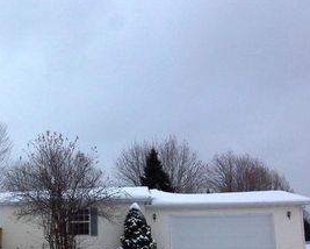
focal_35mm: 42
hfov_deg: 42.6
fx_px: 386
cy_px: 173
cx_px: 81
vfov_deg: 35.2
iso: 64
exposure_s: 1/640
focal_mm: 3.8
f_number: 5.6
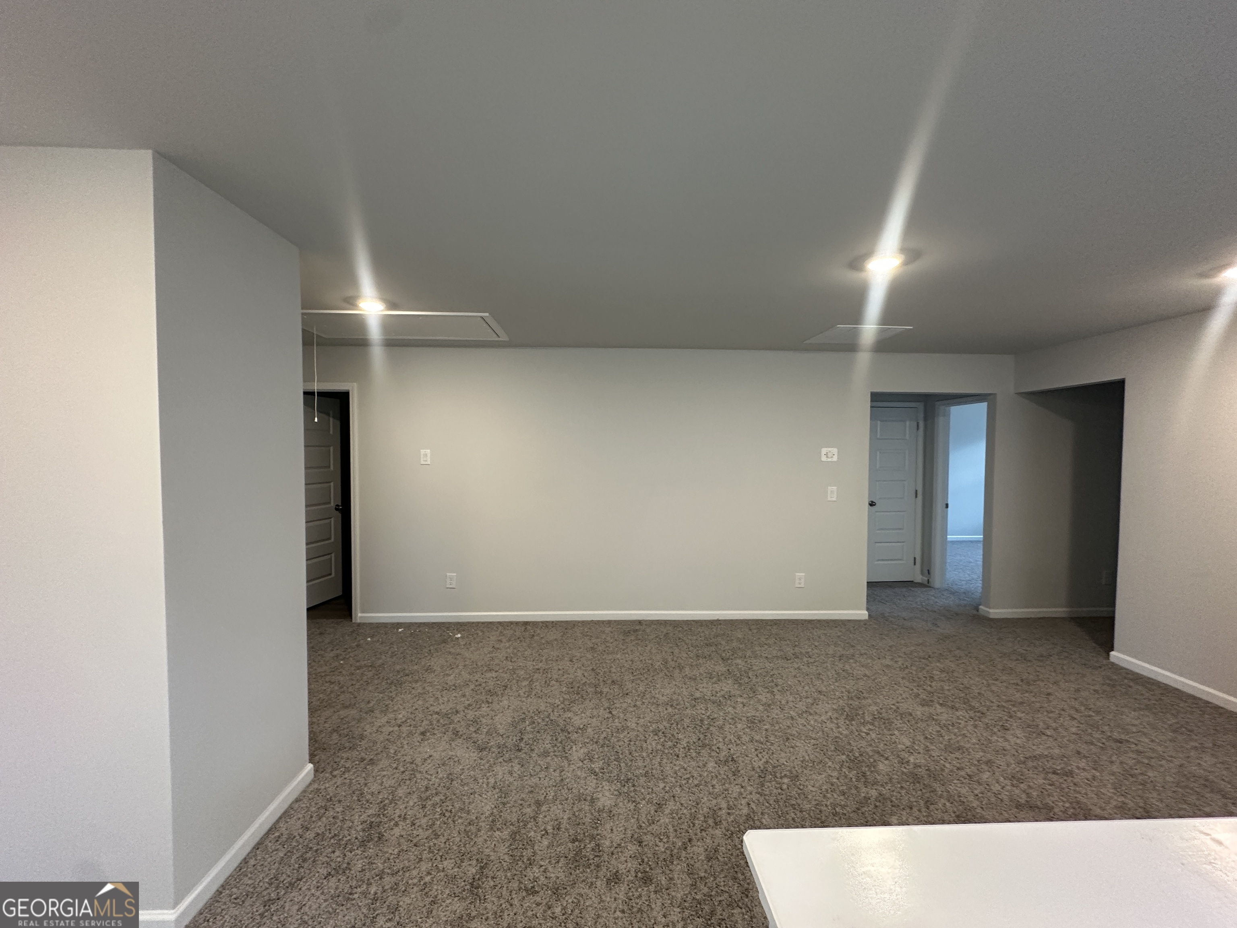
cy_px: 464
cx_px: 618
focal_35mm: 14
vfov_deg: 85.7
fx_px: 500
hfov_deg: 102.1
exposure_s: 1/60
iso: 250
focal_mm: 2.22
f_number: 2.2
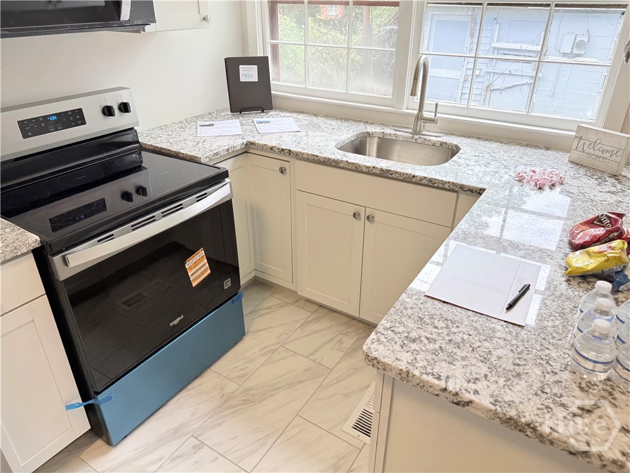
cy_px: 236
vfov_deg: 56.8
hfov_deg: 71.6
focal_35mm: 24
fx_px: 437
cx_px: 315
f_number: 1.78
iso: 80
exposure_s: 1/174
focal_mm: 6.76
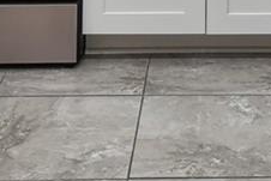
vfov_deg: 10.4
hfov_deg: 19.1
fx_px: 798
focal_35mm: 106
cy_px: -306
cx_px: 221
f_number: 7.1
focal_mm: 10
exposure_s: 1/4
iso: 100
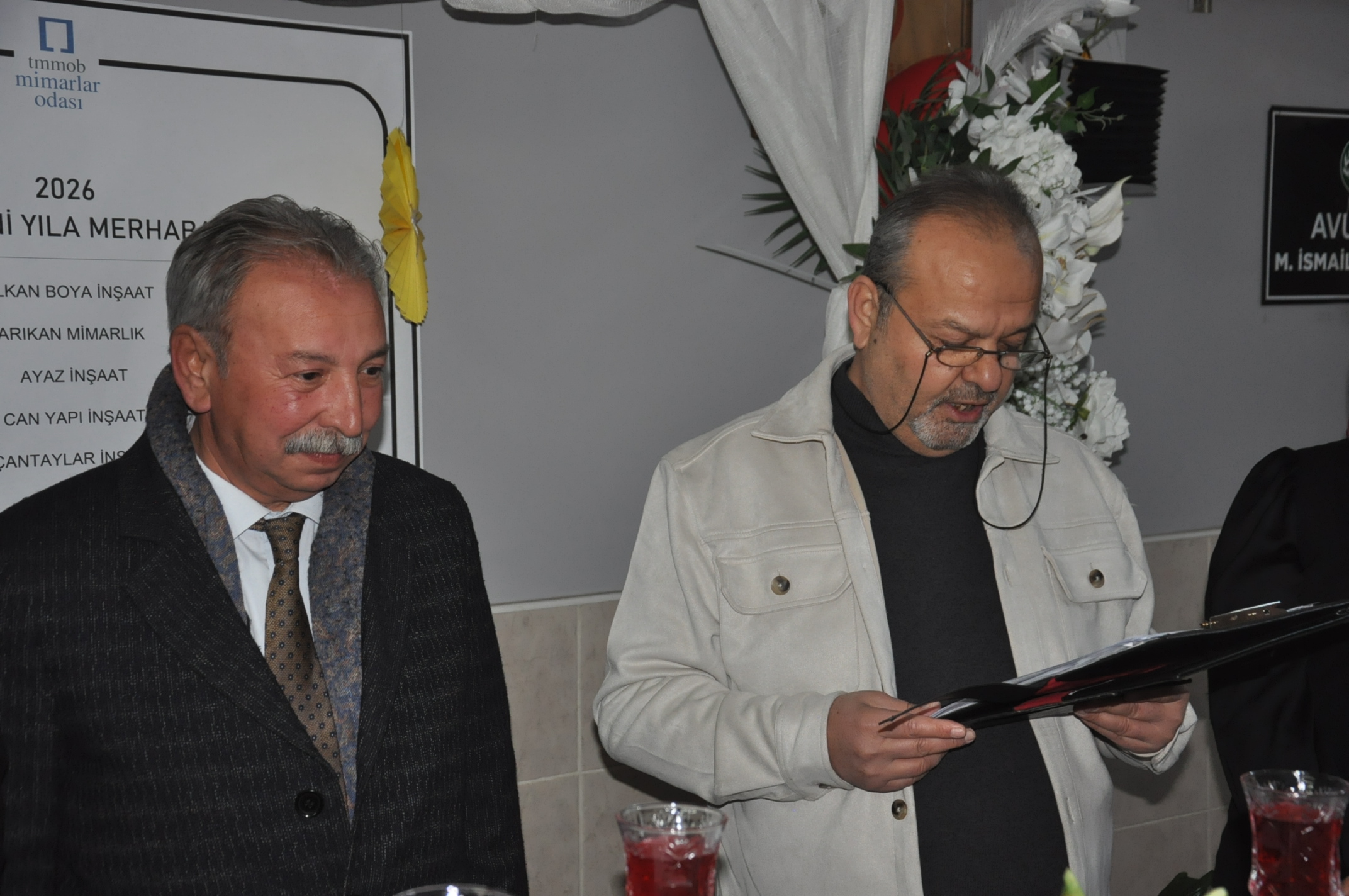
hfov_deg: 37.9
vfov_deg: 25.7
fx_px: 1965
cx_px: 674
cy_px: 448
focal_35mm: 52
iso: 800
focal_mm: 35
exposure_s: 1/60
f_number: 4.5
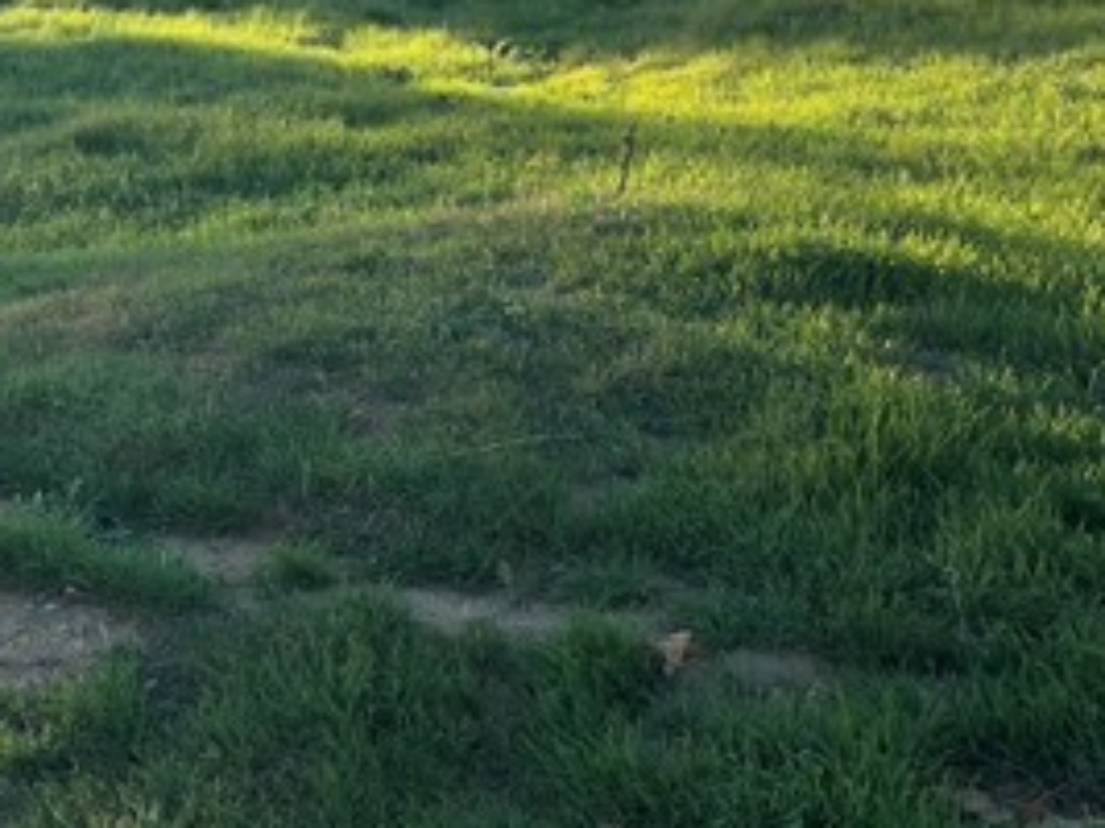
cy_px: -46
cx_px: -124
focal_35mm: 115
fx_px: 3669
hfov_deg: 16.6
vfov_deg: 12.7
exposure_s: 1/2304
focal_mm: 6.86
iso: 80
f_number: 1.78
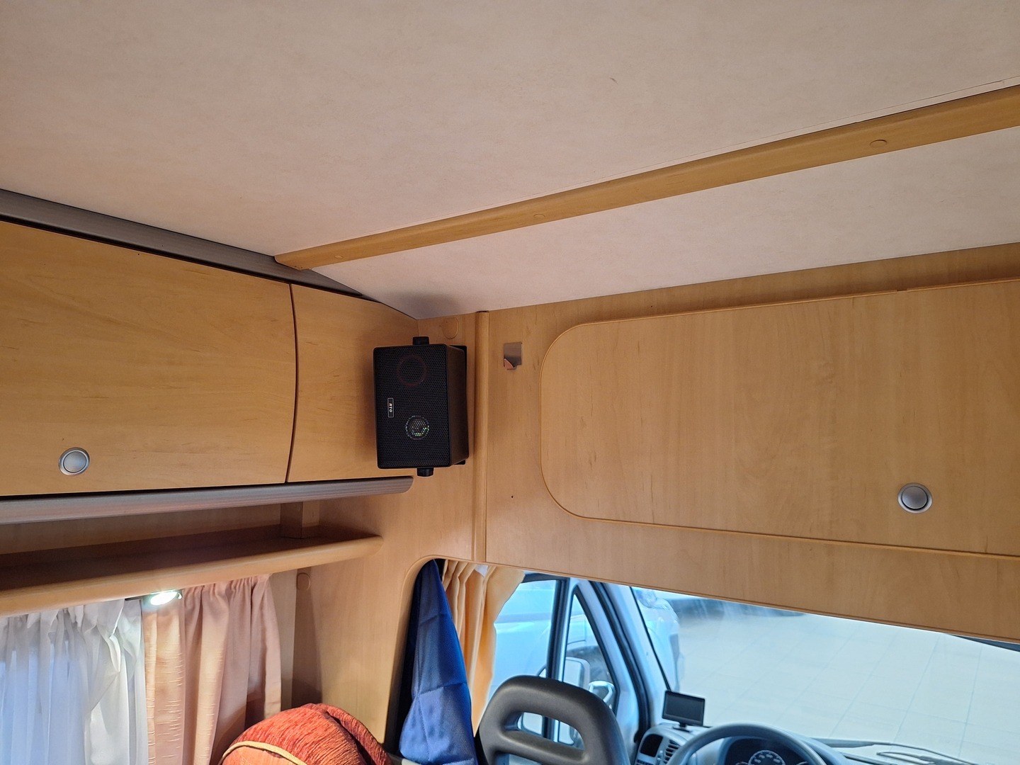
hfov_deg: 73.9
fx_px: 678
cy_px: 382
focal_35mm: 23
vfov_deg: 58.9
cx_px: 510
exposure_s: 1/33
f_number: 1.8
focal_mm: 5.54
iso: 320
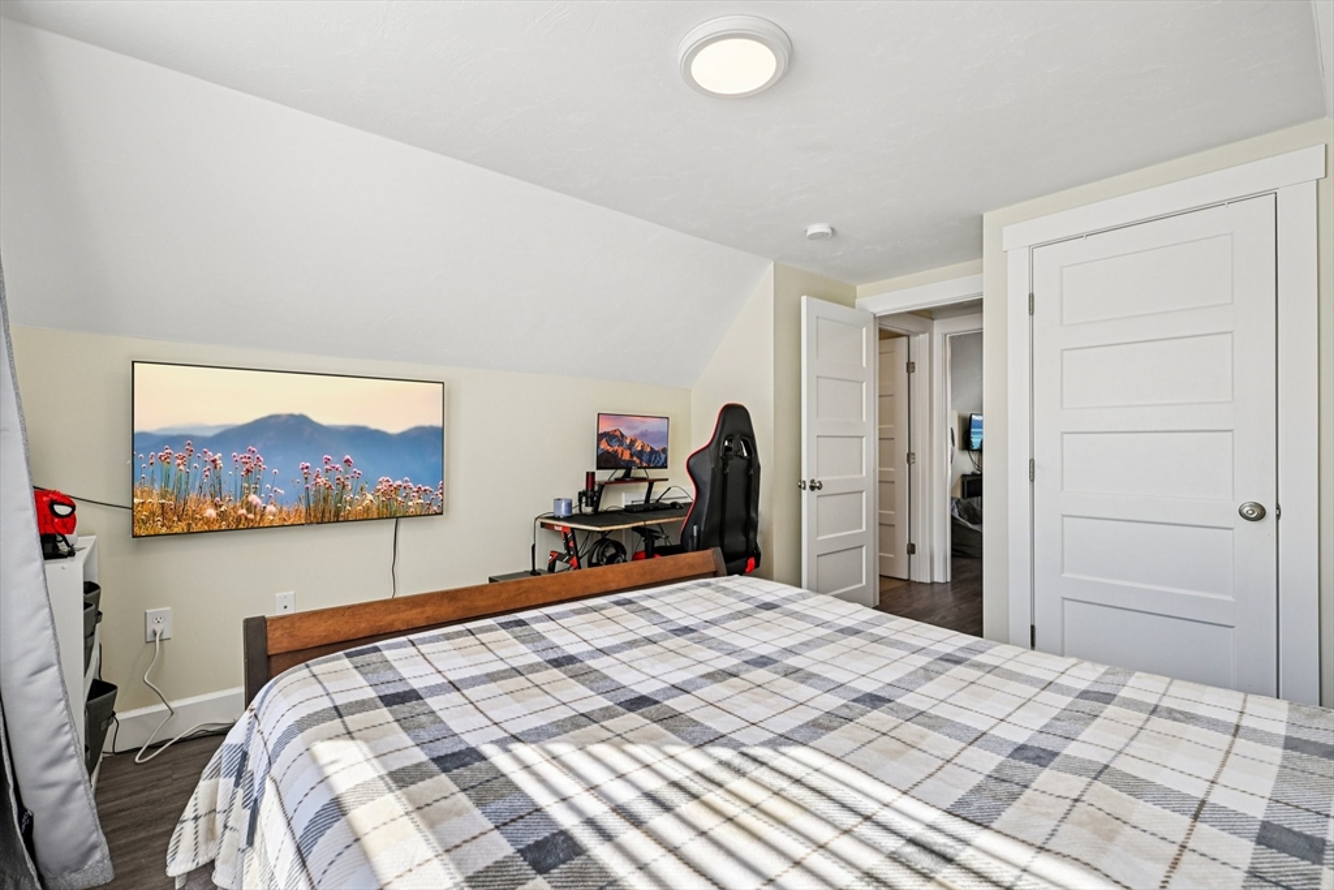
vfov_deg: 73.8
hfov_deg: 96.7
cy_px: 445
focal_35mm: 16
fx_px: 593
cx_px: 667
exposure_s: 1/125
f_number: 8
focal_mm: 16
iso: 400
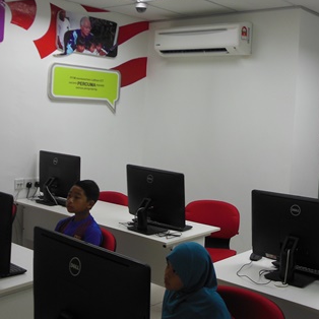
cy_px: 124
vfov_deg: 37.4
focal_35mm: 45
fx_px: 469
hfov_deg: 37.4
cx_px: 195
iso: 125
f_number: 3.2
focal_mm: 4.5
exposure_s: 1/40
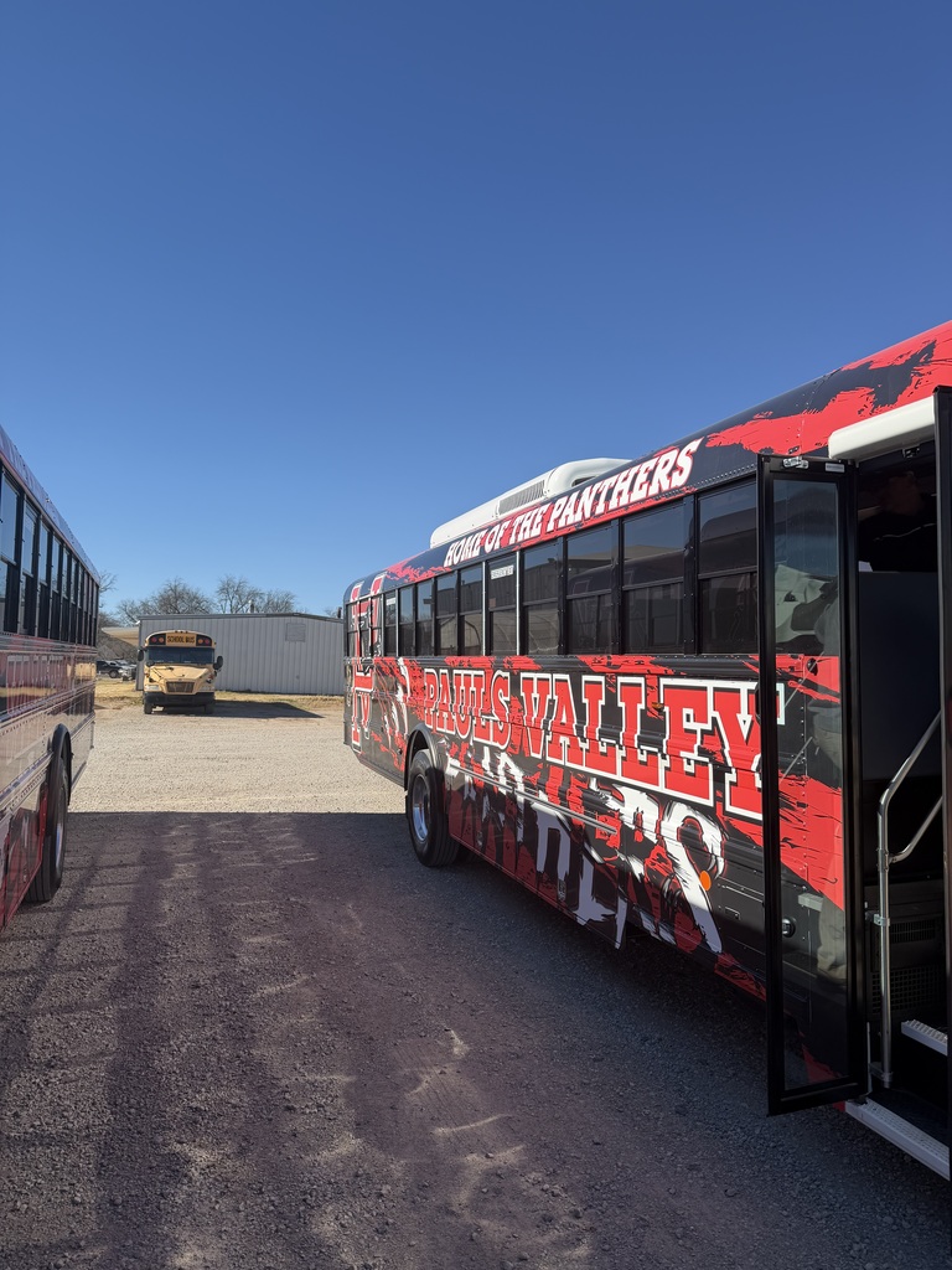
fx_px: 880
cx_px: 476
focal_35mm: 24
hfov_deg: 56.8
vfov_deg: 71.6
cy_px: 635
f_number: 1.78
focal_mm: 6.76
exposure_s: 1/4167
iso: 80
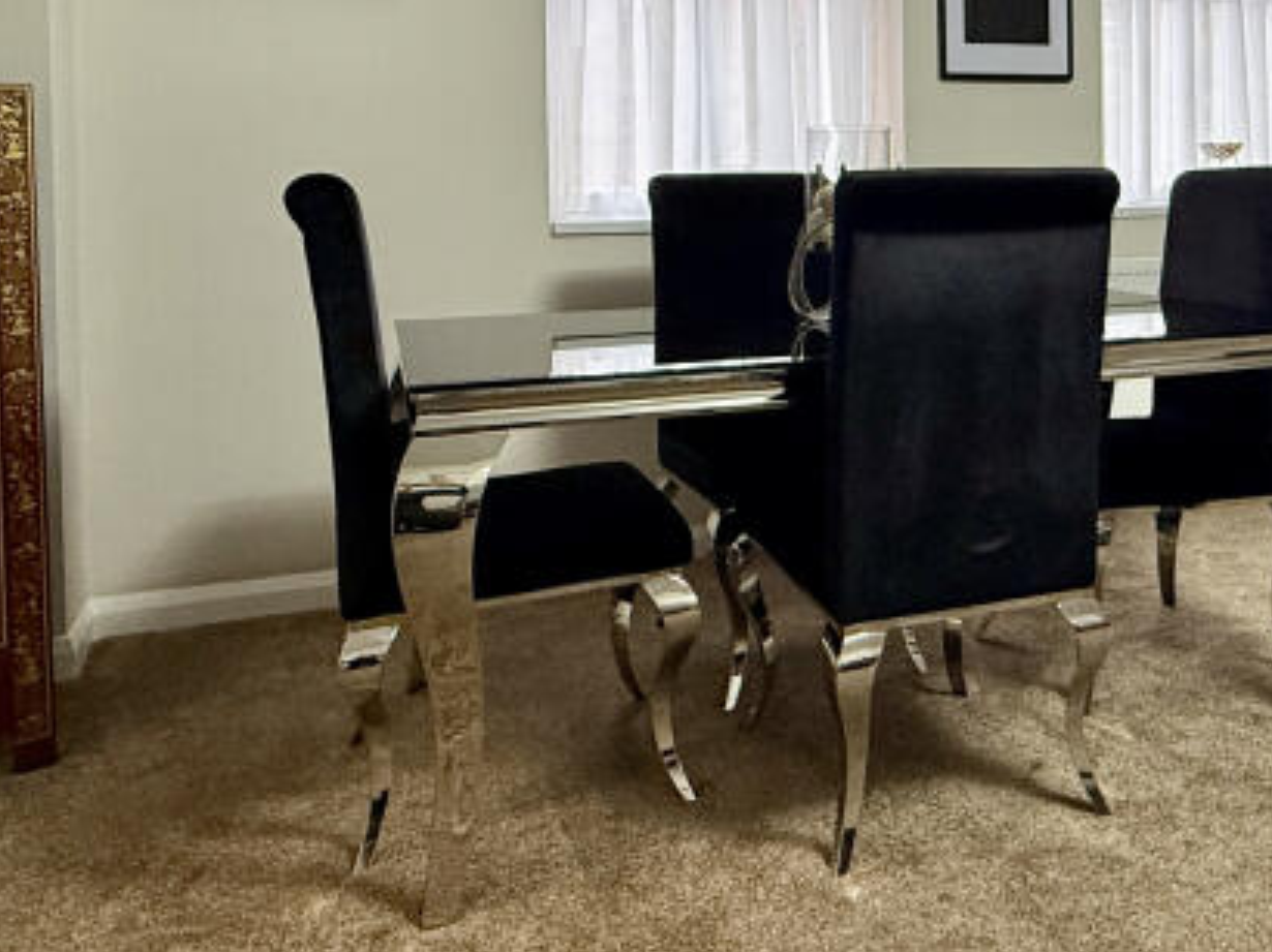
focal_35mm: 35
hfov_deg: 51.3
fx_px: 1285
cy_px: 195
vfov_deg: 39.1
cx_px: 887
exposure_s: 1/50
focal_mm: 2.22
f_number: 2.2
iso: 250
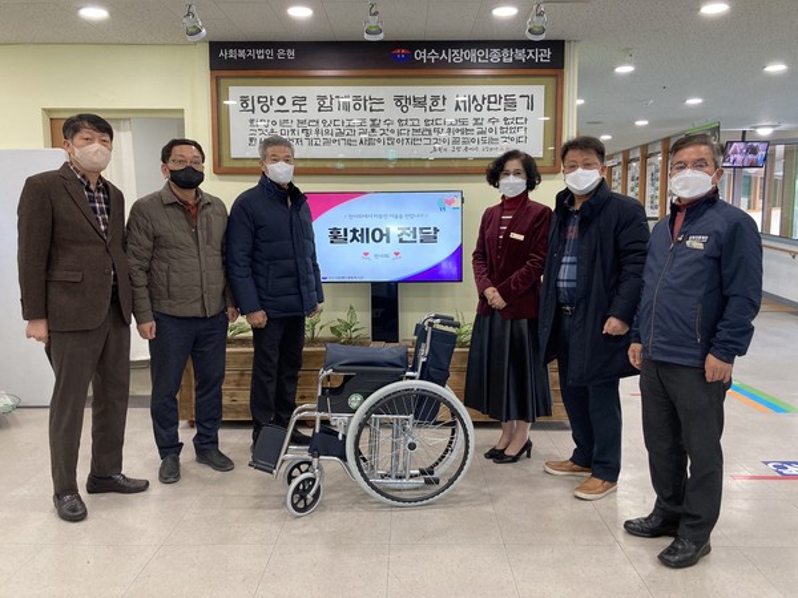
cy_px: 299
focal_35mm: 28
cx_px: 399
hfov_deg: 63.4
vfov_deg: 49.7
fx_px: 645
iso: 100
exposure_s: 1/60
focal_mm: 3.99
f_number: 1.8
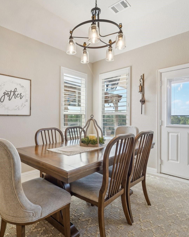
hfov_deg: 67.8
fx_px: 140
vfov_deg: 80.4
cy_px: 119
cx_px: 81
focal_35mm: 20
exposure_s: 1/80
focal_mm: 14
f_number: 8
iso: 500
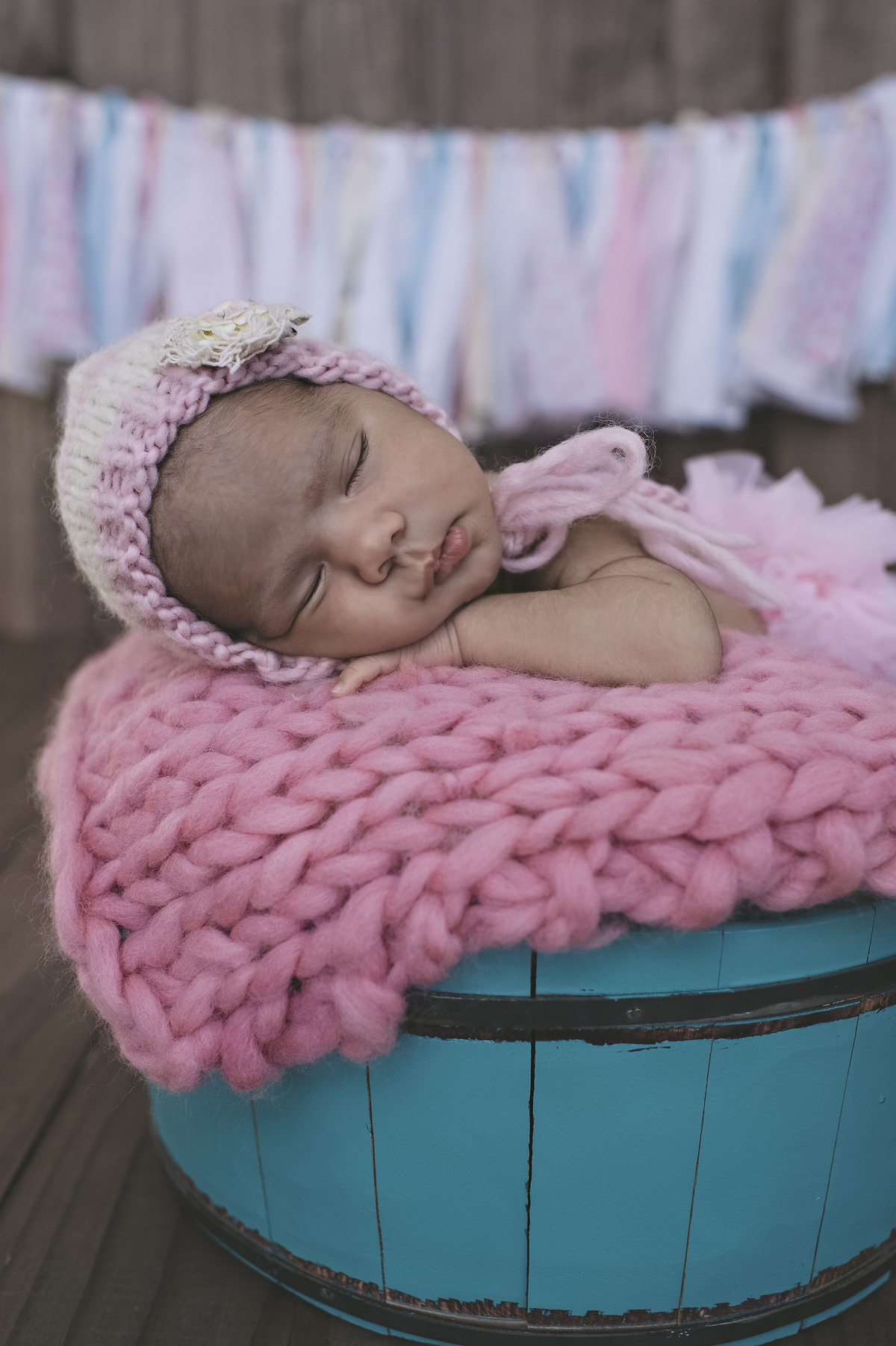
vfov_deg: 54.5
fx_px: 1308
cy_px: 673
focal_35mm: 35
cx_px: 448
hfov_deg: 37.8
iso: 400
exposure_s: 1/200
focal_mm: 35
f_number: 3.5
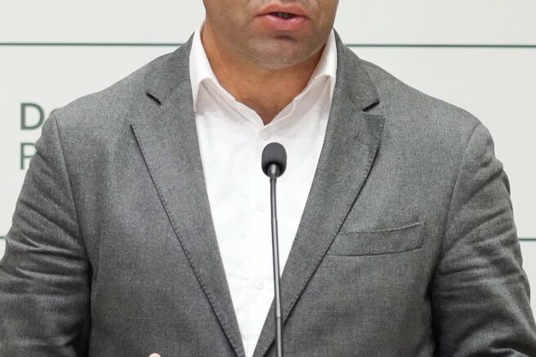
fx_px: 6119
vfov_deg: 3.3
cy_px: 91
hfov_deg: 5.0
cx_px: 117
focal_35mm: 411
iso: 4000
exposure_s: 1/320
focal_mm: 105
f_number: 4
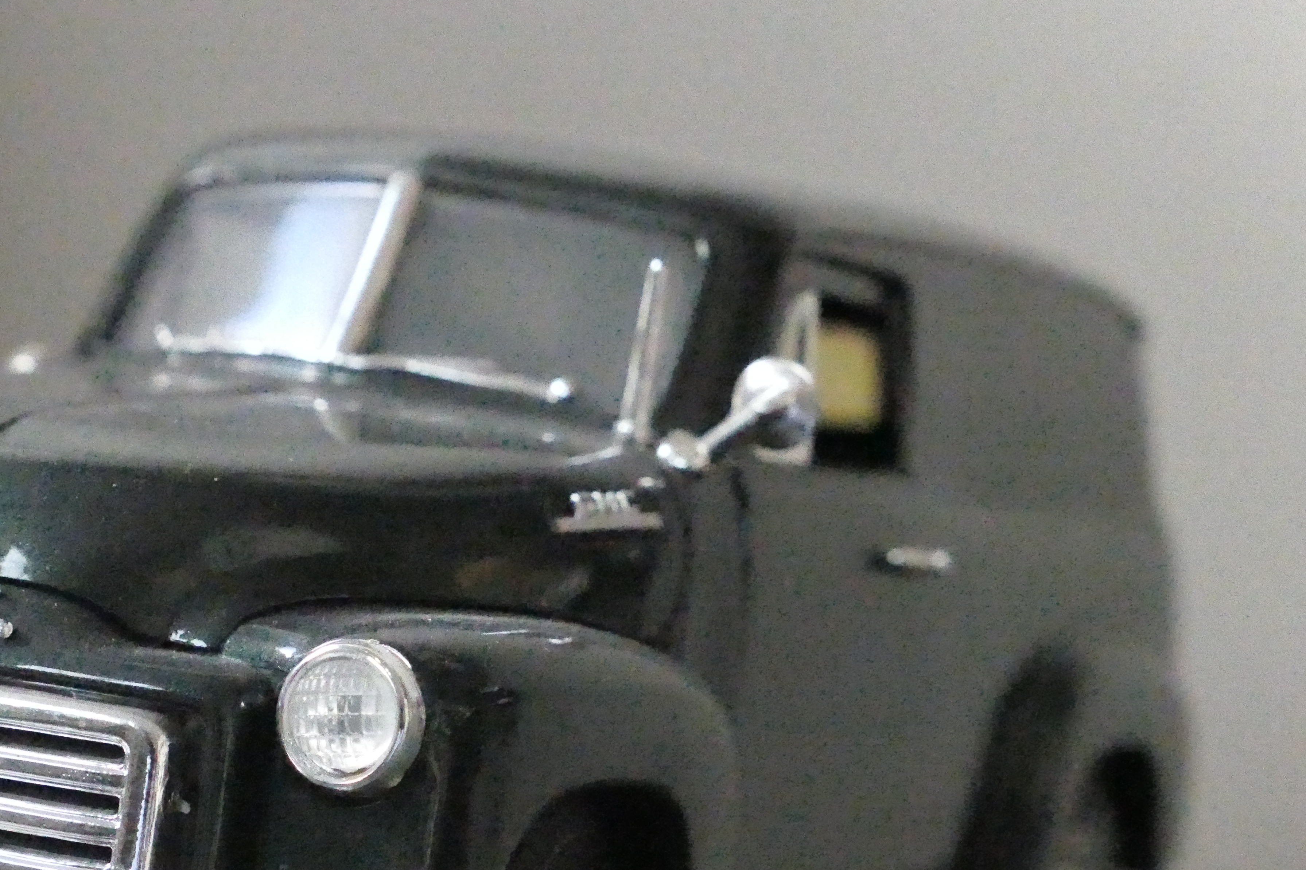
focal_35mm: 110
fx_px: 3990
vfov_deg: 12.4
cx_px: 315
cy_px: 639
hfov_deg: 18.5
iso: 25600
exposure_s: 1/640
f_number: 4
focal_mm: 26.4
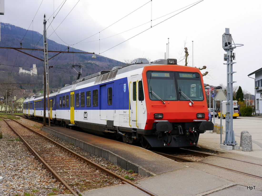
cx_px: 131
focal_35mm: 52
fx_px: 394
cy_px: 98
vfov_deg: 28.0
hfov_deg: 36.8
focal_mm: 26
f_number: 6.3
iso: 160
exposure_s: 1/200
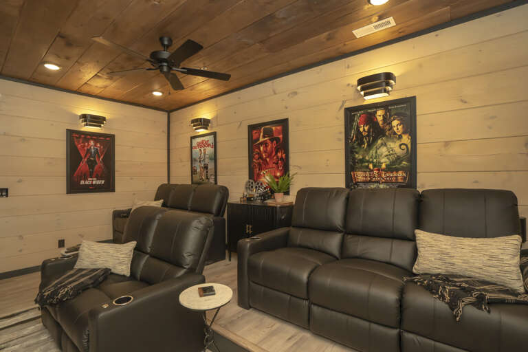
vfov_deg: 73.7
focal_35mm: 16
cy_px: 176
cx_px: 264
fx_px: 235
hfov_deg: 96.7
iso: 2500
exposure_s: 1/250
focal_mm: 16
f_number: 8
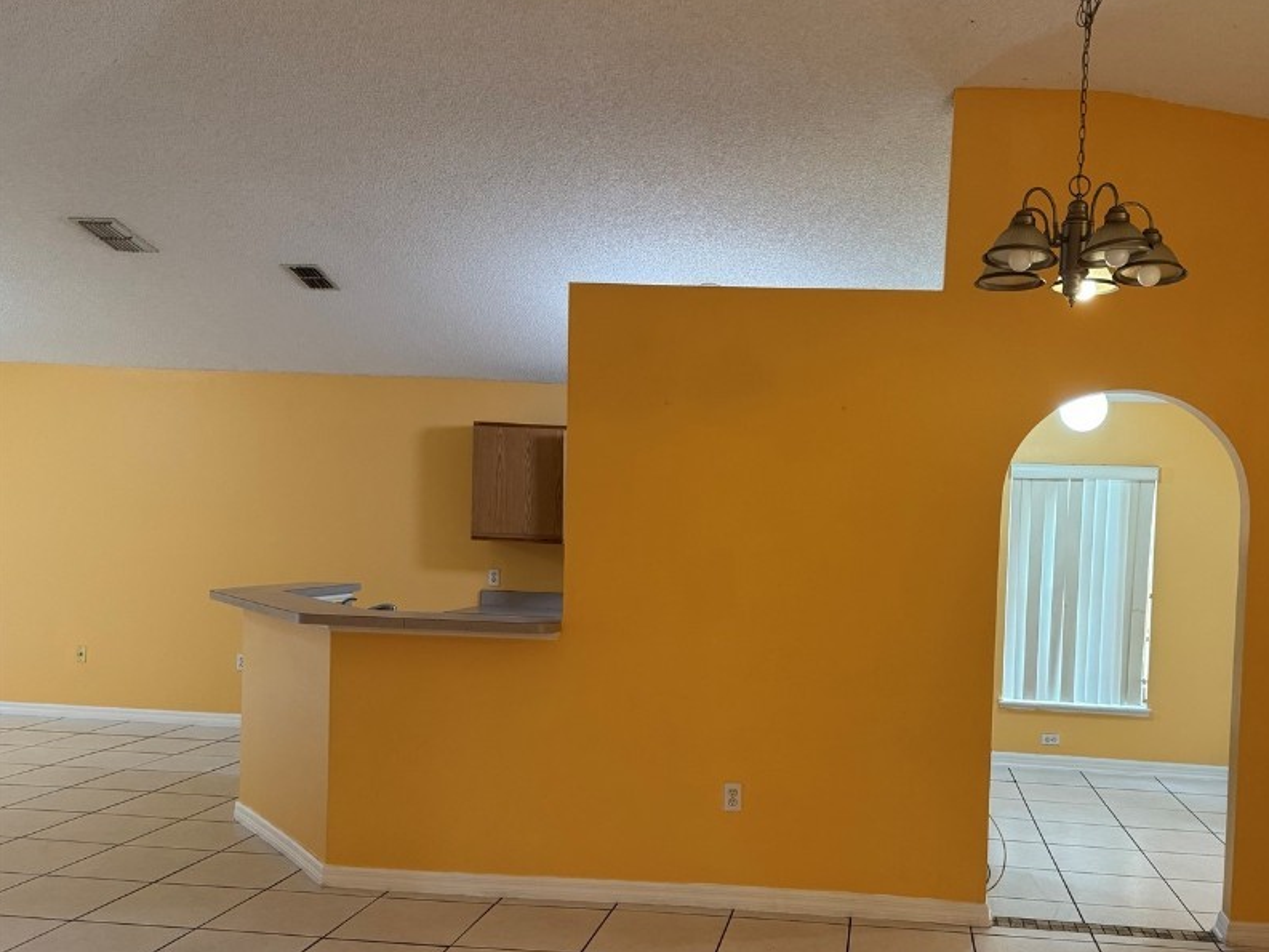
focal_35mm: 31
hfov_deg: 57.4
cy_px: 571
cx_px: 816
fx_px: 1137
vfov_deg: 45.2
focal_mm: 6.76
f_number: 1.78
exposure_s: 1/60
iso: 250
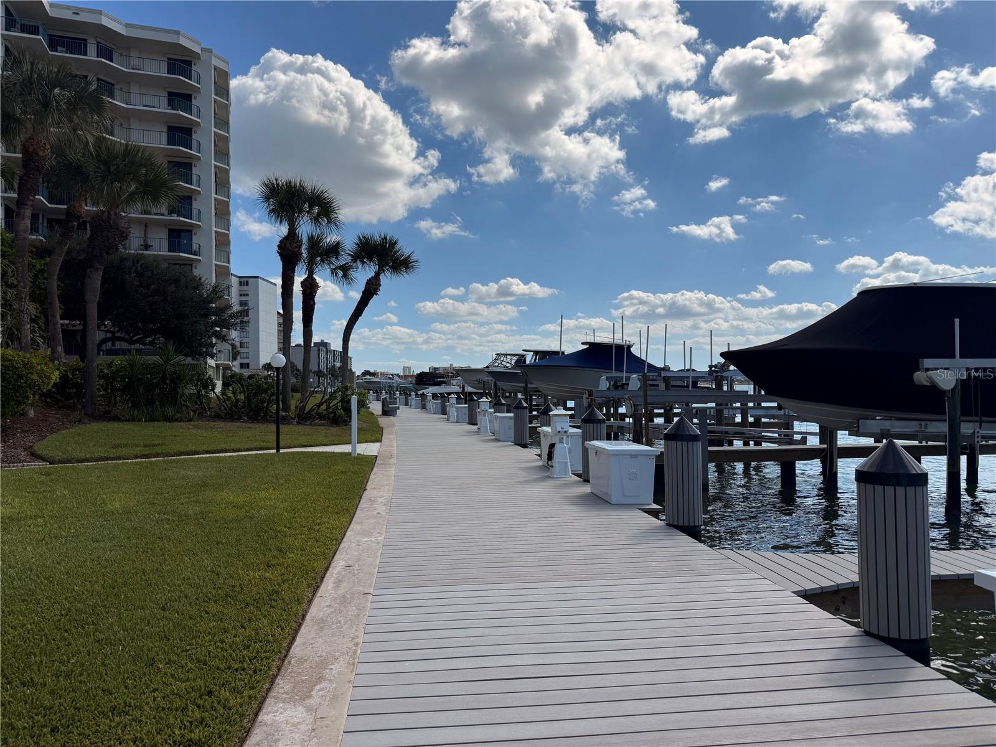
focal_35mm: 24
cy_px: 374
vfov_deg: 56.8
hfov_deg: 71.6
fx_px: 691
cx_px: 498
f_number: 1.78
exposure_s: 1/9091
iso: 80
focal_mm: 6.76
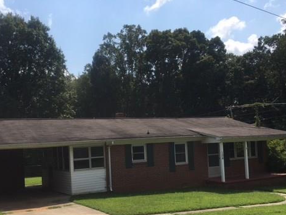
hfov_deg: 46.6
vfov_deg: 35.5
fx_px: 330
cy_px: 147
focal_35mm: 40
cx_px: 116
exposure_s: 1/1923
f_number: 2.2
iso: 25
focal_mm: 4.15
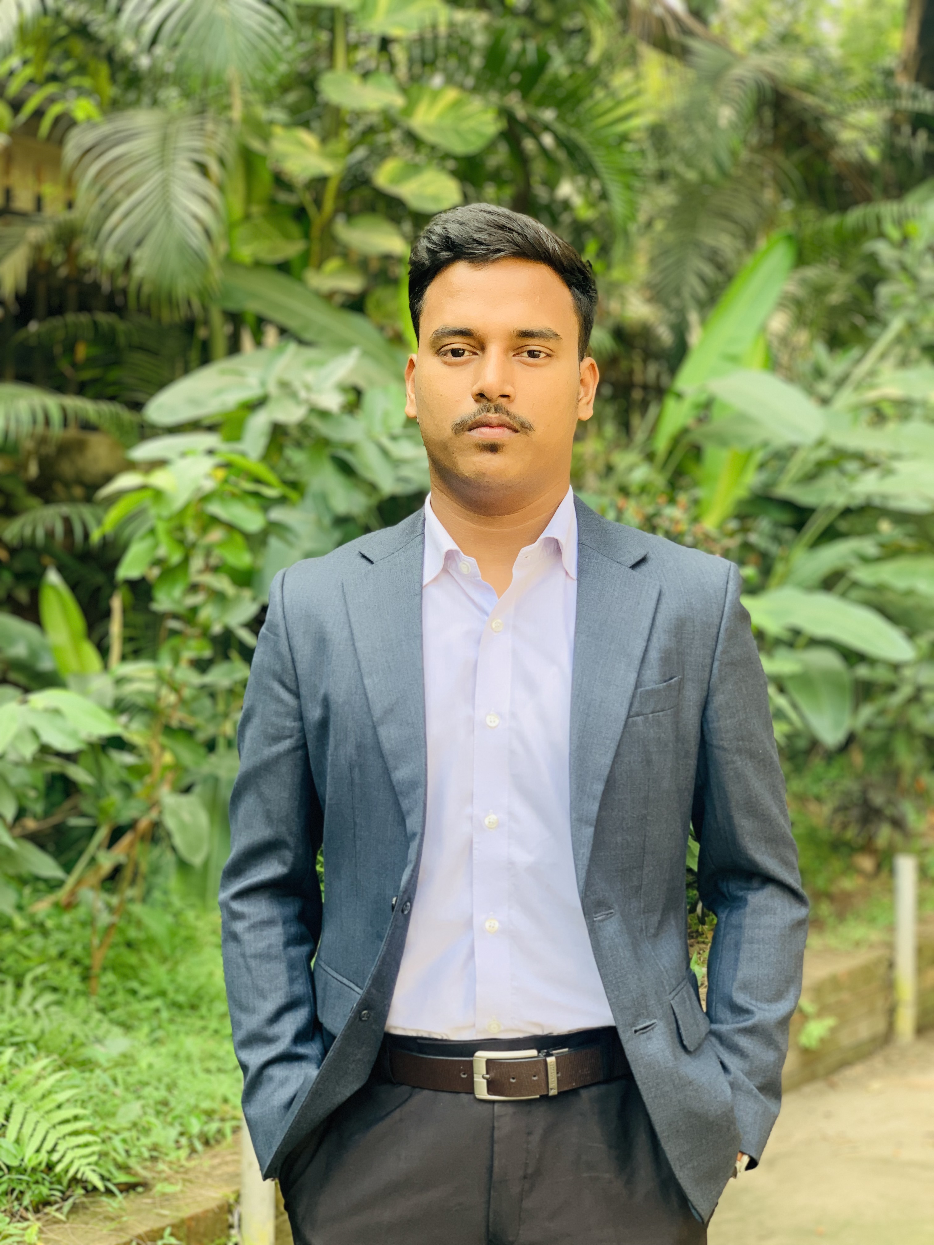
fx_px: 1871
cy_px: 622
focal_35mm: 52
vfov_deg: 36.8
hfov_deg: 28.0
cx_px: 467
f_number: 2.4
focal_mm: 6
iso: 50
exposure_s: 1/122
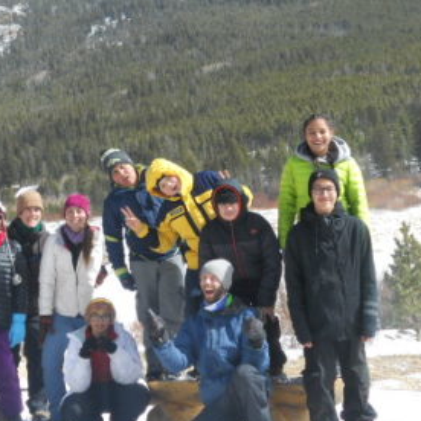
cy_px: 156
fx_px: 1115
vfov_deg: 21.3
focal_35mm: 81
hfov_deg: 21.4
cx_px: 168
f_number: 4.3
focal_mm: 8.2
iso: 80
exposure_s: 1/400
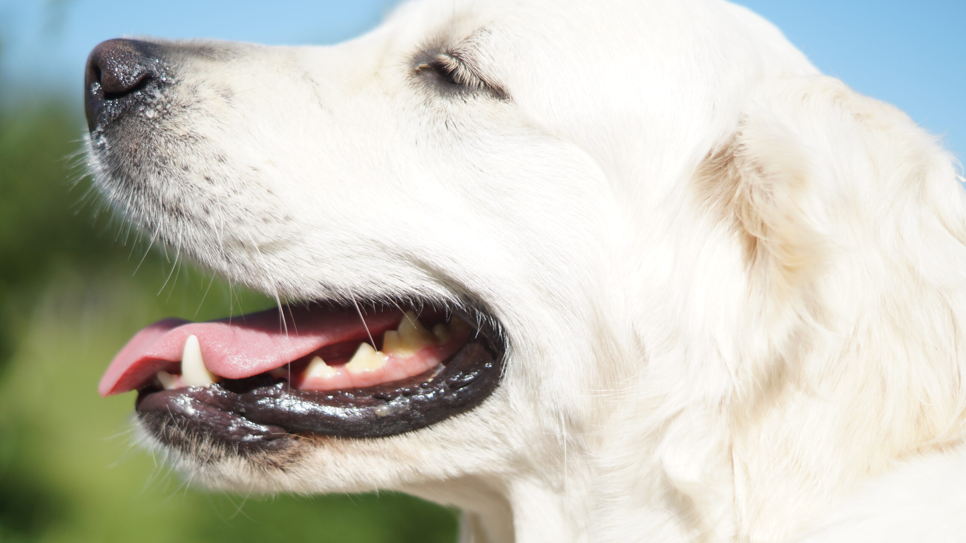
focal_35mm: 79
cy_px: 226
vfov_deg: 15.3
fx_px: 2023
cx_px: 485
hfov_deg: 26.9
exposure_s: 1/3200
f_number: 1.8
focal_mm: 50
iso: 100
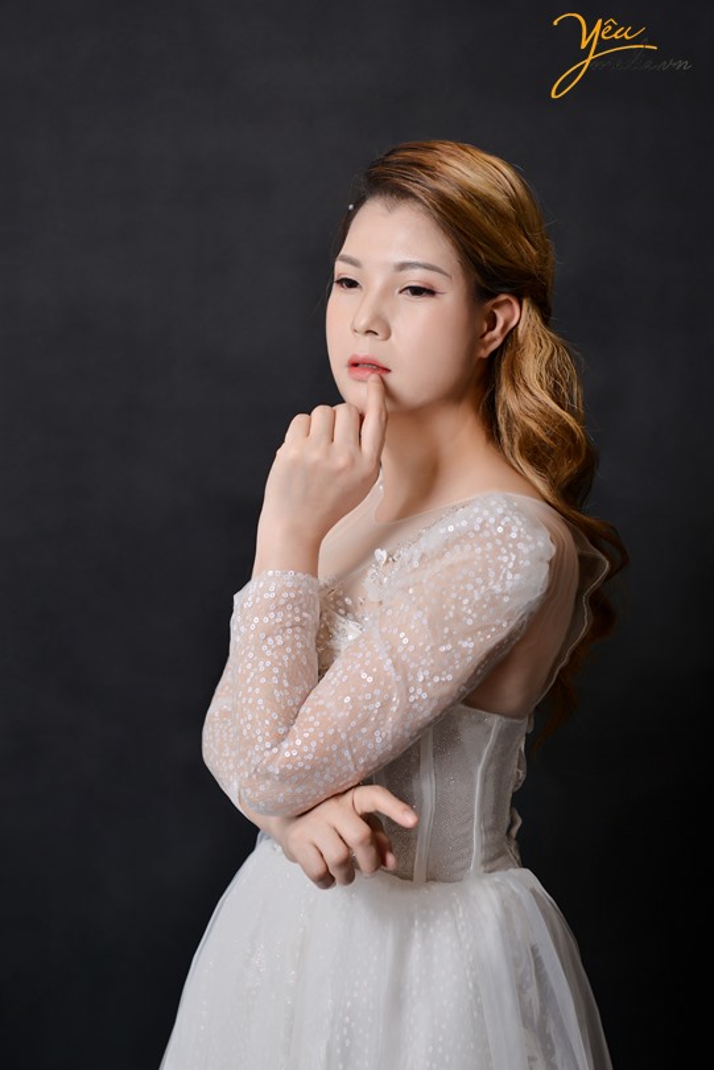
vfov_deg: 28.1
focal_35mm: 72
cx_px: 355
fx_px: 2139
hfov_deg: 18.9
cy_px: 540
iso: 250
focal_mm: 70
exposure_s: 1/160
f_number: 4
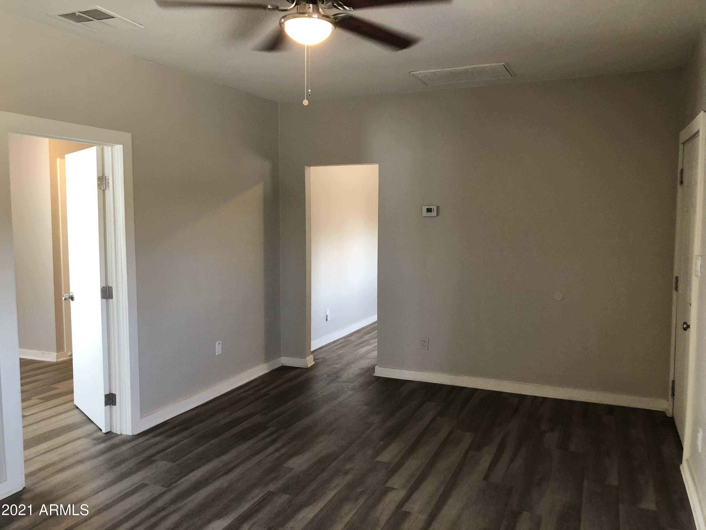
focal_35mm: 28
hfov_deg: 63.4
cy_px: 265
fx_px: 571
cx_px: 353
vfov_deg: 49.7
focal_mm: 3.99
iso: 50
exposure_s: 1/15
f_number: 1.8
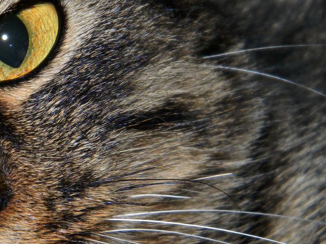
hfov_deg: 6.0
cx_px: 4
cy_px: 179
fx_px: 3125
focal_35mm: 332
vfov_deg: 4.5
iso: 200
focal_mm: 26.8
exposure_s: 1/30
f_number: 5
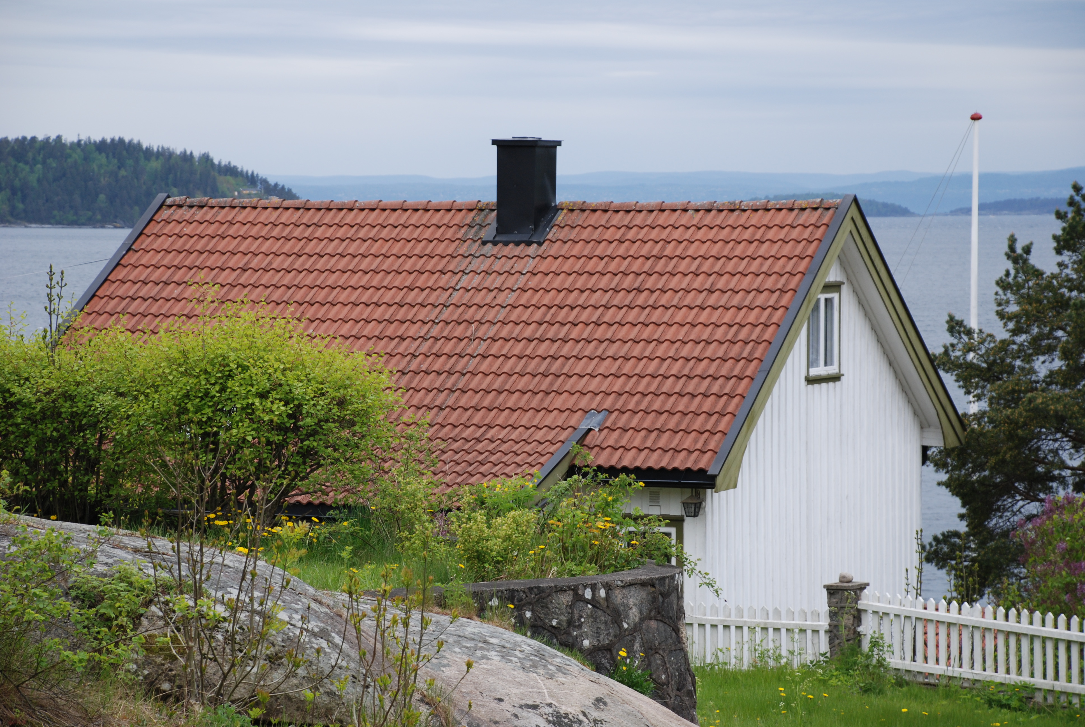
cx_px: 542
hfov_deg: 16.1
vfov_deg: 10.8
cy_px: 364
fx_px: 3847
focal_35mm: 128
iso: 200
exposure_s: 1/320
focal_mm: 85
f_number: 5.6
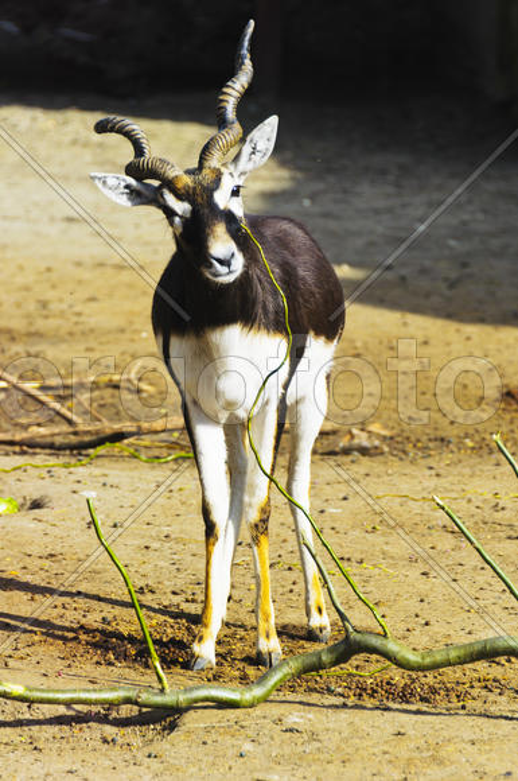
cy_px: 390
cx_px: 259
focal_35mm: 270
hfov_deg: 5.1
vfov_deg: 7.6
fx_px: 5845
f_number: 5.6
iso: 100
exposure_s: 1/350
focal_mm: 180
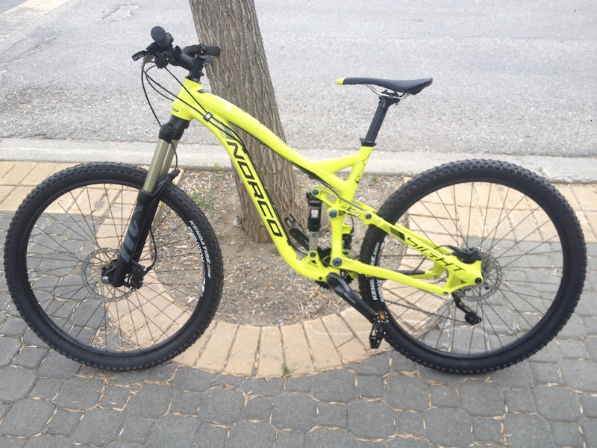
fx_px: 604
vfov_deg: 40.7
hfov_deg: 52.6
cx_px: 298
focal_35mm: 35
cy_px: 224
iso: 50
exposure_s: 1/265
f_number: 2.4
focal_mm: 4.28
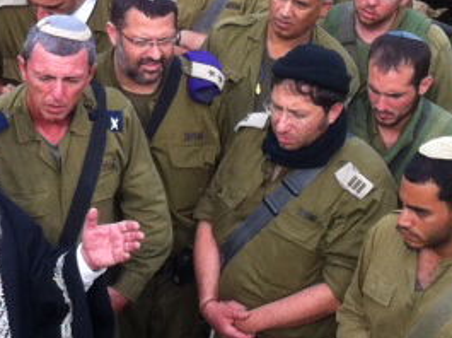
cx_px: -26
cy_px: 58
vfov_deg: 8.6
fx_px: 2230
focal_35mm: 171
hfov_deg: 11.4
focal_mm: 3.85
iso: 80
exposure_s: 1/457
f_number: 2.8
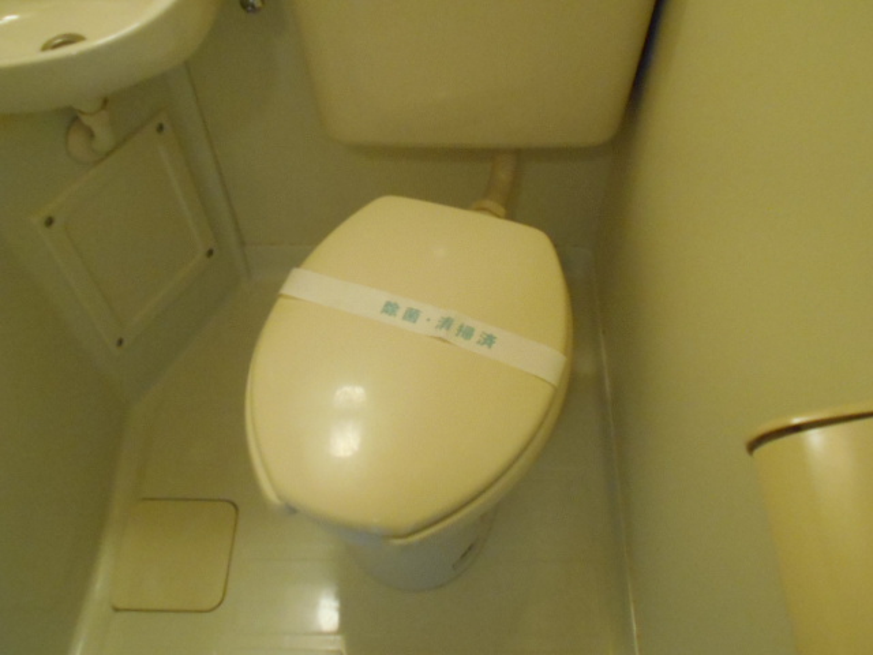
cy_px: 328
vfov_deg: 41.8
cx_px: 436
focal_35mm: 34
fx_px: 857
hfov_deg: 54.0
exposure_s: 1/40
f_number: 3.6
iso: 800
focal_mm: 5.8
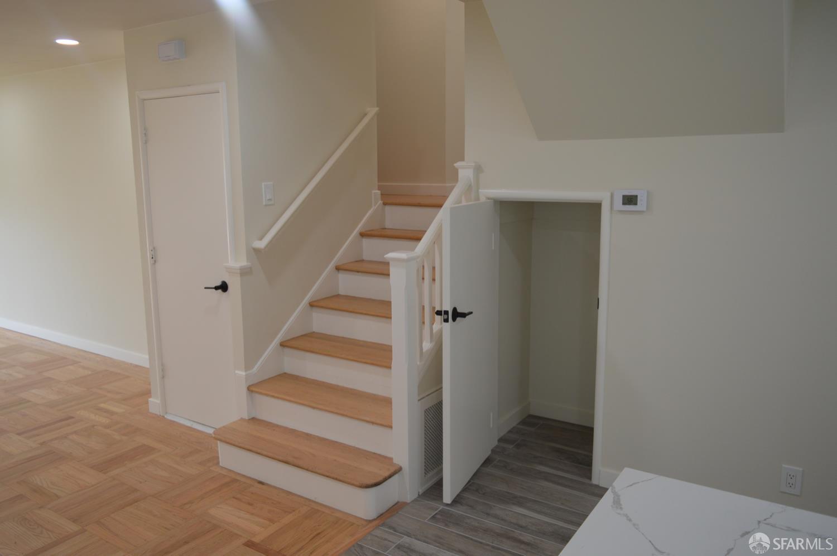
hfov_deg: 67.4
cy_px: 278
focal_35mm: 27
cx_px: 418
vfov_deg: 47.8
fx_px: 627
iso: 400
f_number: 4.5
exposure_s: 1/60
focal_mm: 18
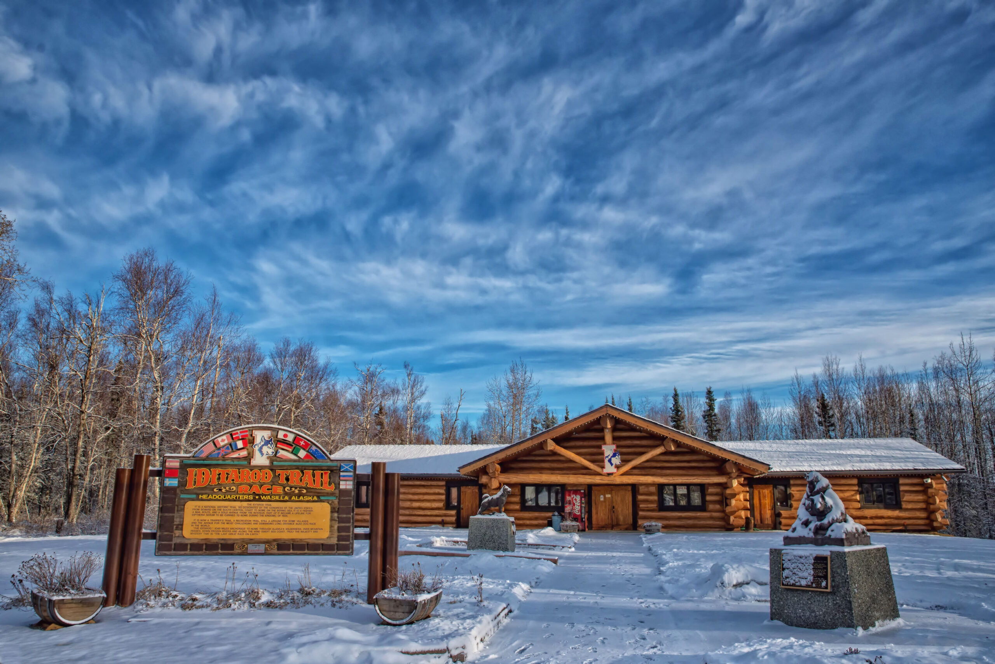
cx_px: 498
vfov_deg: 53.2
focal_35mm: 24
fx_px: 664
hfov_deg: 73.7
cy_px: 332
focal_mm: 24
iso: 800
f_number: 8
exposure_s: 1/4000
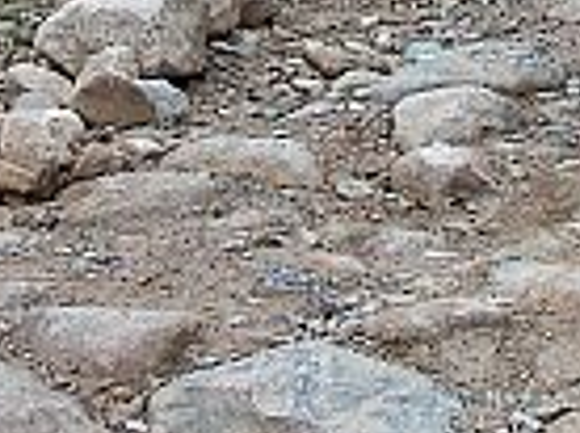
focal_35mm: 241
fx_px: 4031
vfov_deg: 6.1
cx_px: 336
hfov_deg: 8.2
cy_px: -216
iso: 100
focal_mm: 10.64
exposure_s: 1/253
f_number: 4.8
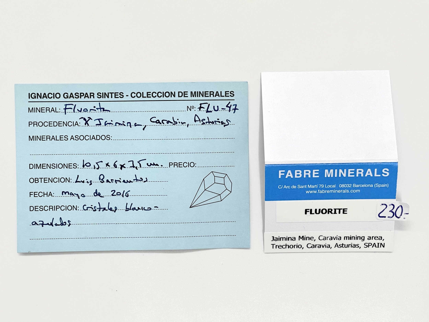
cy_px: 161
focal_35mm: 64
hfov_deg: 30.3
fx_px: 793
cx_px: 214
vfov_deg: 22.9
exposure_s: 1/100
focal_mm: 7.5
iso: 160
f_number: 2.2
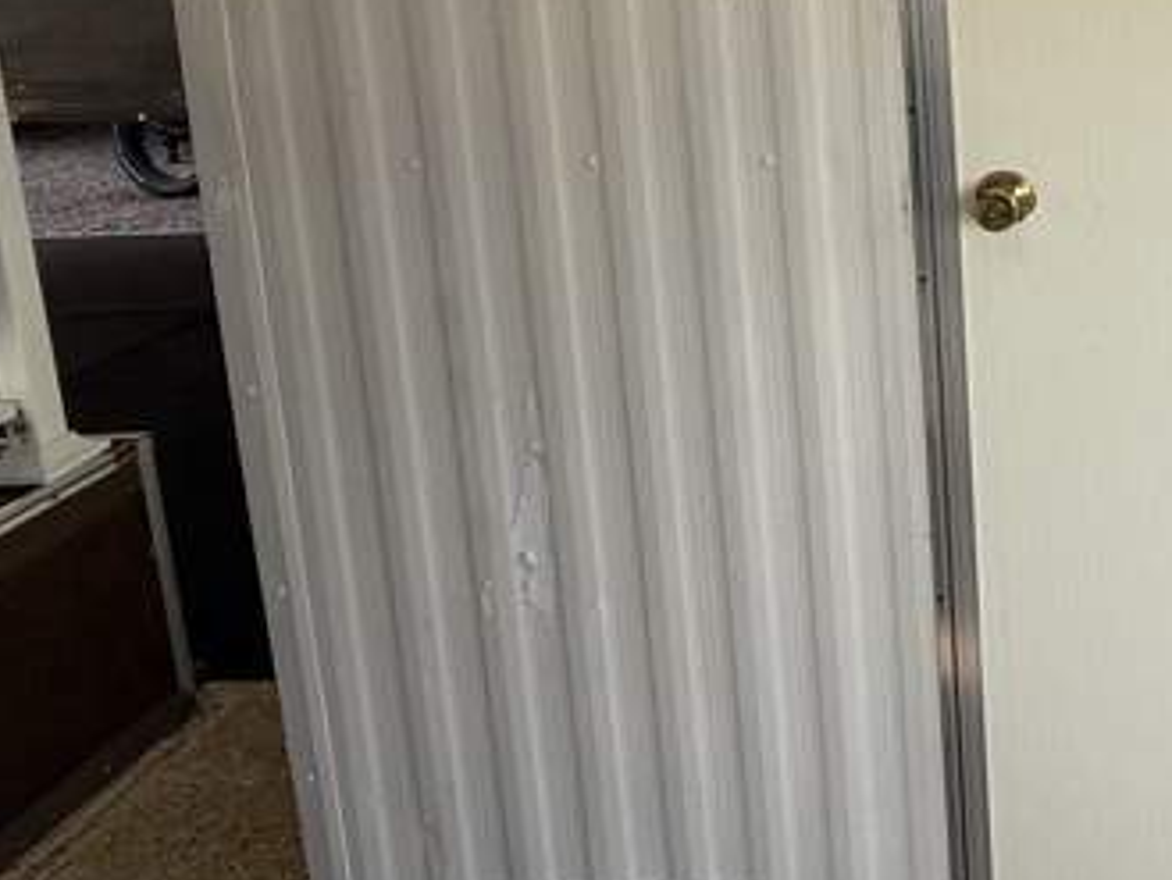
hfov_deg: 43.5
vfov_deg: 38.3
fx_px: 1152
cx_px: 1250
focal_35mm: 34
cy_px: 53
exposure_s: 1/502
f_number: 2.2
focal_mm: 2.22
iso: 50
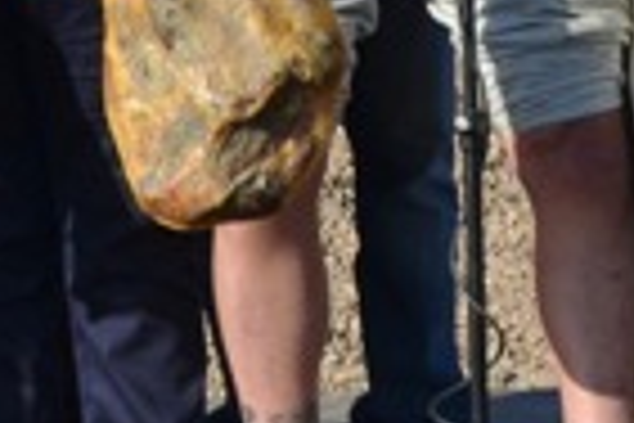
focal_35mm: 204
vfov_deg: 6.6
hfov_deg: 10.1
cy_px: -320
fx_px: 3592
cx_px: 261
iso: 100
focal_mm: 30
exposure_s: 1/200
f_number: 7.1
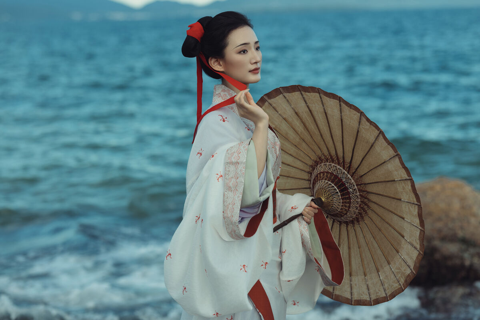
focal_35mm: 84
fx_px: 1120
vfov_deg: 16.3
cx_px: 240
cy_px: 160
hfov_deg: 24.2
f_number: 2.8
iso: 100
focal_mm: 85
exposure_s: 1/800
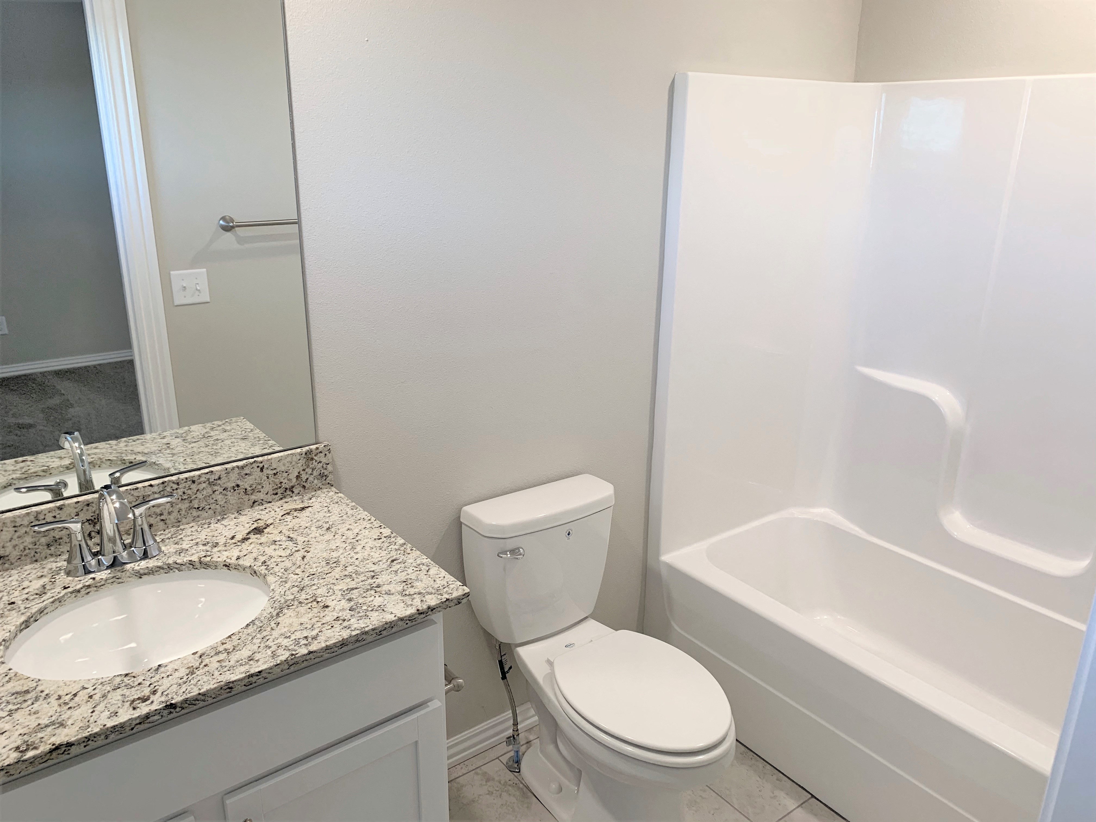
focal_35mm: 26
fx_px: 823
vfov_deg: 53.1
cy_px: 411
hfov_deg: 67.3
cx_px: 548
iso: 64
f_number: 1.8
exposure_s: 1/60
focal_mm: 4.25
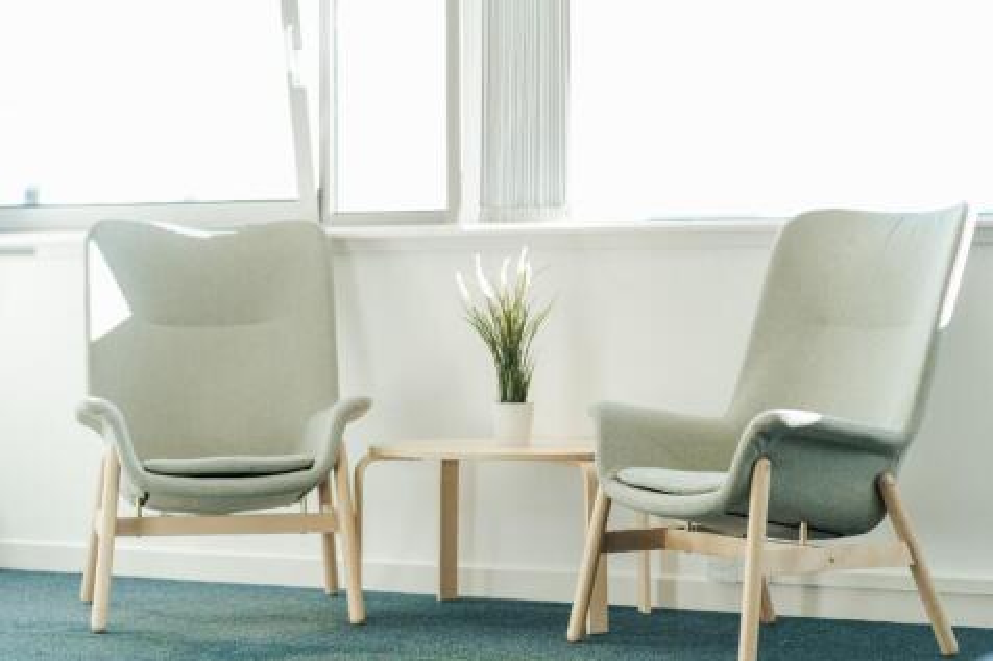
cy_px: 330
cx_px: 496
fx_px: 2344
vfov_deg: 16.1
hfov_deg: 23.9
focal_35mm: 85
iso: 400
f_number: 2.2
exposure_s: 1/640
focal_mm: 85
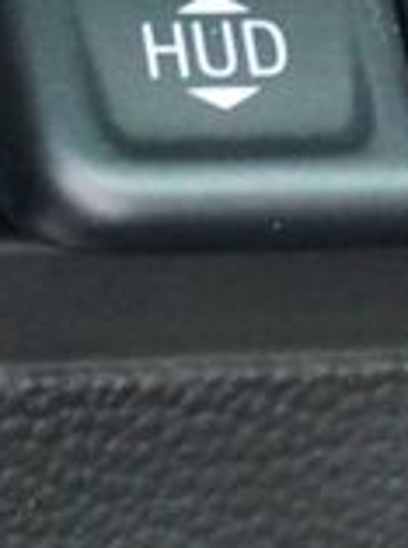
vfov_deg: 7.0
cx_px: 572
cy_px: 7
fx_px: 4466
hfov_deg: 5.2
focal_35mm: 283
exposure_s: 1/30
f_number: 5
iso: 6400
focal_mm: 30
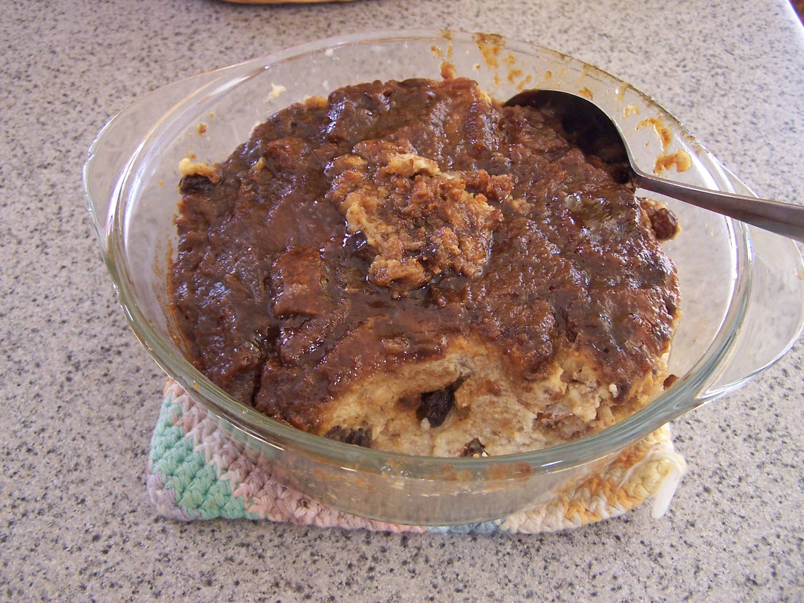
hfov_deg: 49.0
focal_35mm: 38
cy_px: 302
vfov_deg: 37.7
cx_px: 402
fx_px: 883
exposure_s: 1/10
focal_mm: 6.3
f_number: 2.8
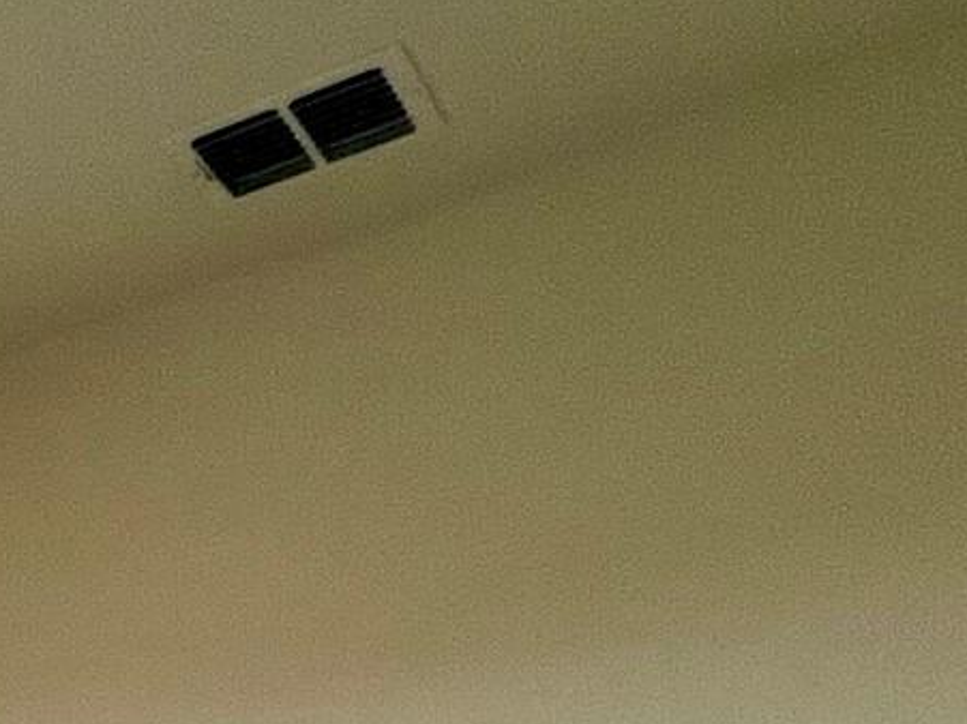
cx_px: -645
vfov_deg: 18.8
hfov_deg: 23.0
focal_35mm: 59
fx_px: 1648
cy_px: 1324
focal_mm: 1.57
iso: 125
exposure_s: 1/120
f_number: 1.8
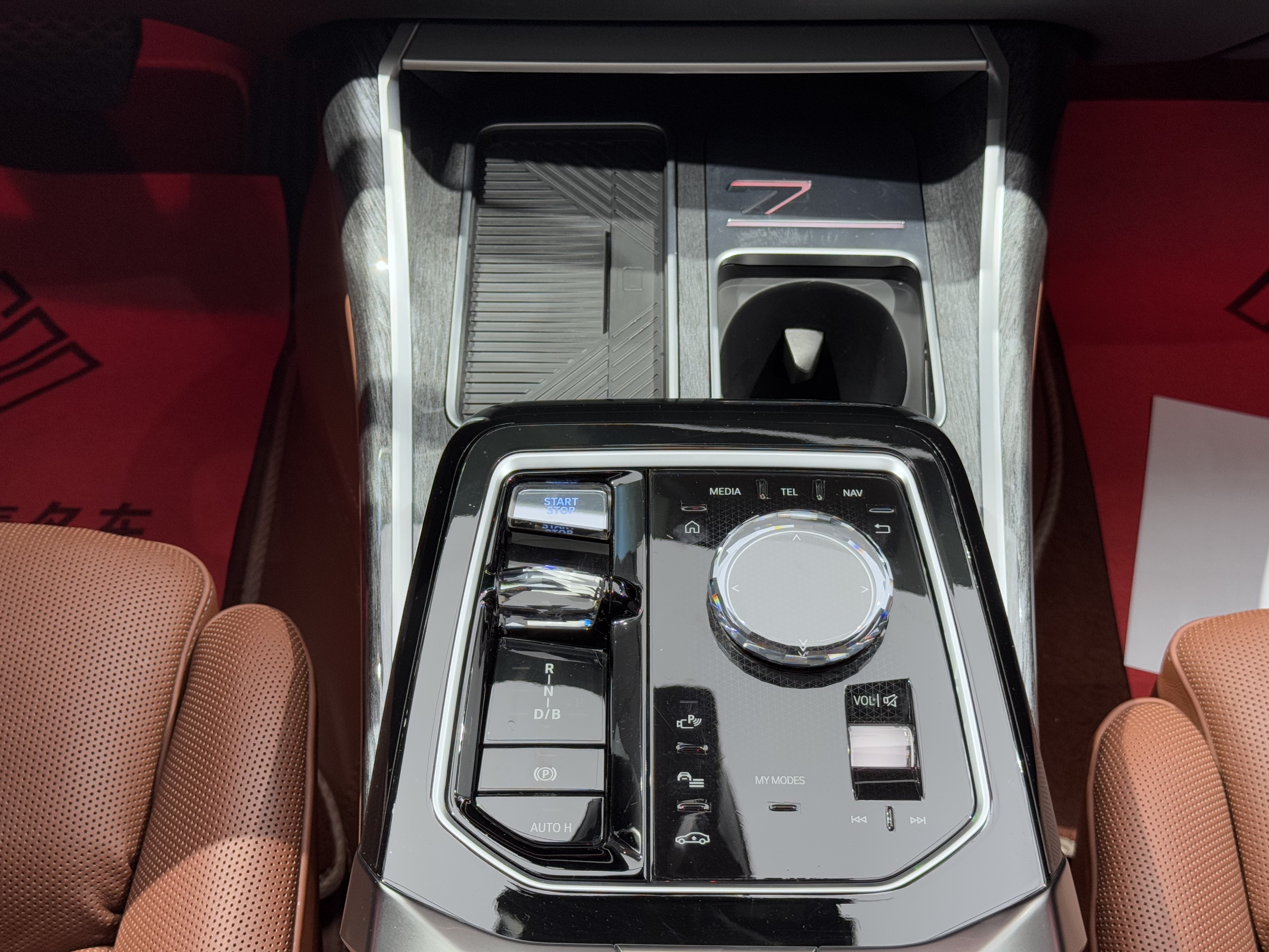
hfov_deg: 39.7
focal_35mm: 48
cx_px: 634
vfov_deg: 30.3
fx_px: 1760
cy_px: 476
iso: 100
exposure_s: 1/42
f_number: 1.78
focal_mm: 6.76
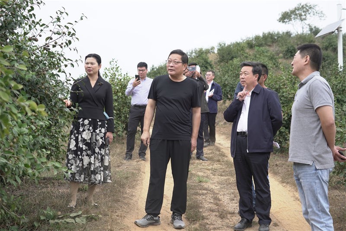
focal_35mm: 52
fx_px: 500
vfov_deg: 26.0
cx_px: 173
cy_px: 116
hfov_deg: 38.2
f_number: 5
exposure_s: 1/250
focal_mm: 52
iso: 250
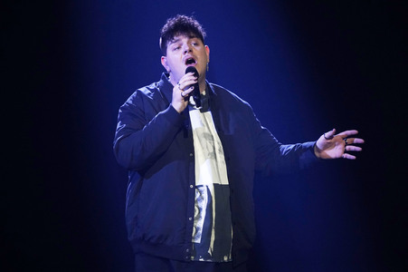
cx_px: 204
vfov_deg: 2.3
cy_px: 136
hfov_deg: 3.4
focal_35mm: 600
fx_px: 6795
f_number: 6.3
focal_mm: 600
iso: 6400
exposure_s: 1/250
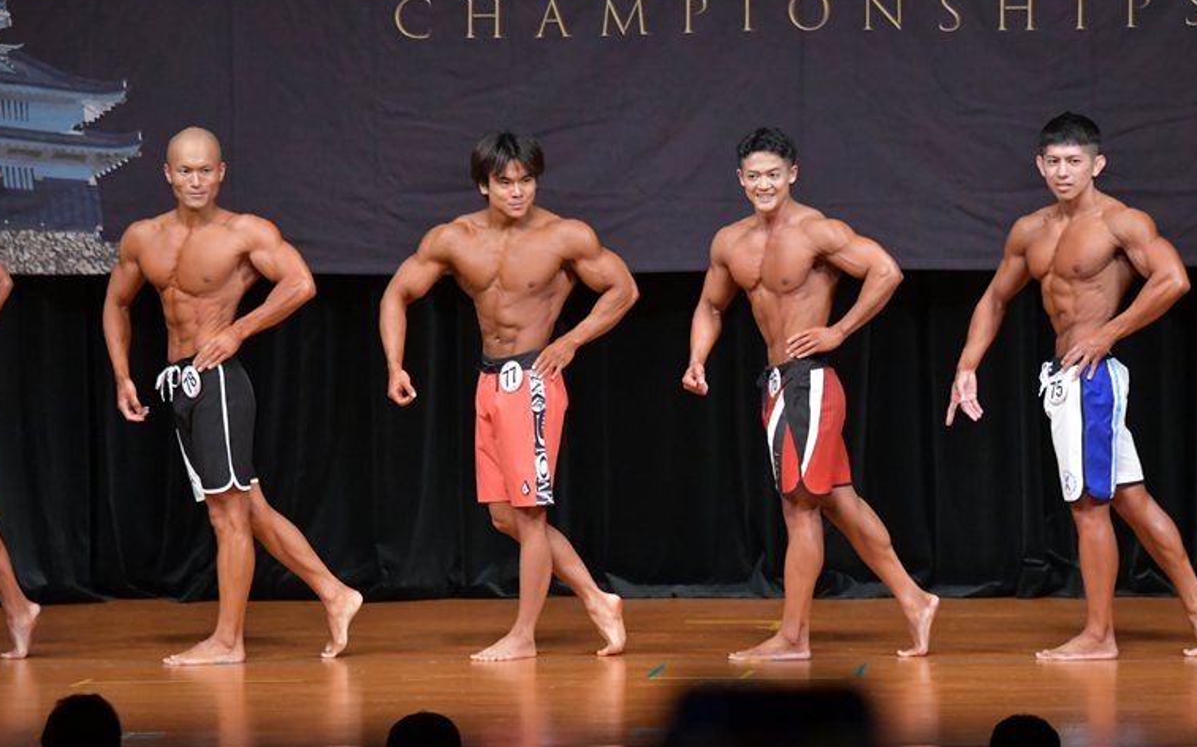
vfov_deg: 5.6
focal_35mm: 235
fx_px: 7664
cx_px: 591
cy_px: 388
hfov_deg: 8.9
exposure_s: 1/400
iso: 5000
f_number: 5.6
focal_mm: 150
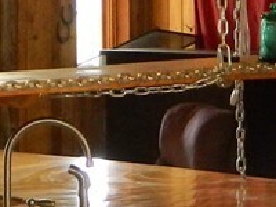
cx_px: 134
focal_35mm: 200
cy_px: 163
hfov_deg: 9.9
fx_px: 1595
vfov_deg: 7.4
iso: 200
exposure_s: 1/30
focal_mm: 4.5
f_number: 3.1
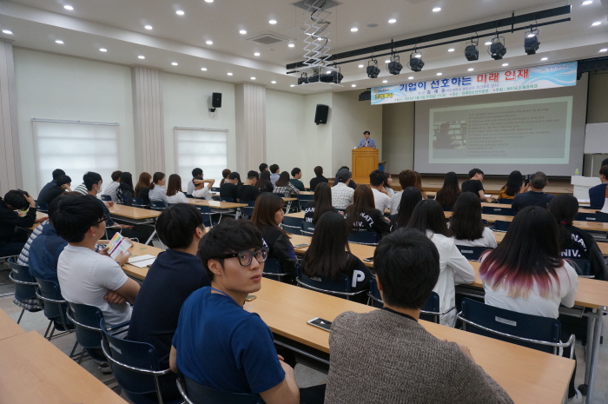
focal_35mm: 24
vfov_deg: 53.0
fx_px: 405
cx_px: 304
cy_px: 202
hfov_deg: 73.8
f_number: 4
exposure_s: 1/160
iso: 640
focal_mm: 16
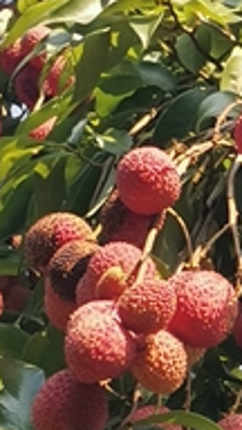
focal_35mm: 189
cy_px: 396
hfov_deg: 6.3
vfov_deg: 11.3
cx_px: 428
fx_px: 2156
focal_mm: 4.75
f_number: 1.8
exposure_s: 1/381
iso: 50
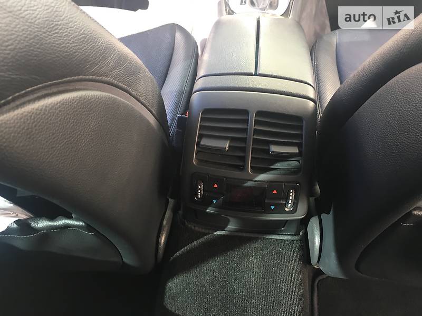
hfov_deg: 61.7
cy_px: 158
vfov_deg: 48.2
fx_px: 354
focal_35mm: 29
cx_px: 211
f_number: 2.2
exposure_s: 1/33
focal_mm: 4.2
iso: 64
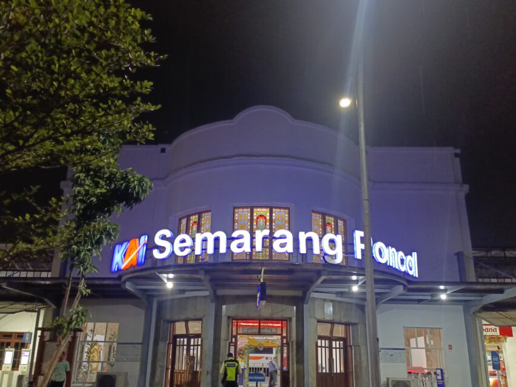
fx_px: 447
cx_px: 262
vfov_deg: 46.7
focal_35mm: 30
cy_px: 213
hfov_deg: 60.0
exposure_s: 1/33.3
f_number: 1.69
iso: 764
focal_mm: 4.76
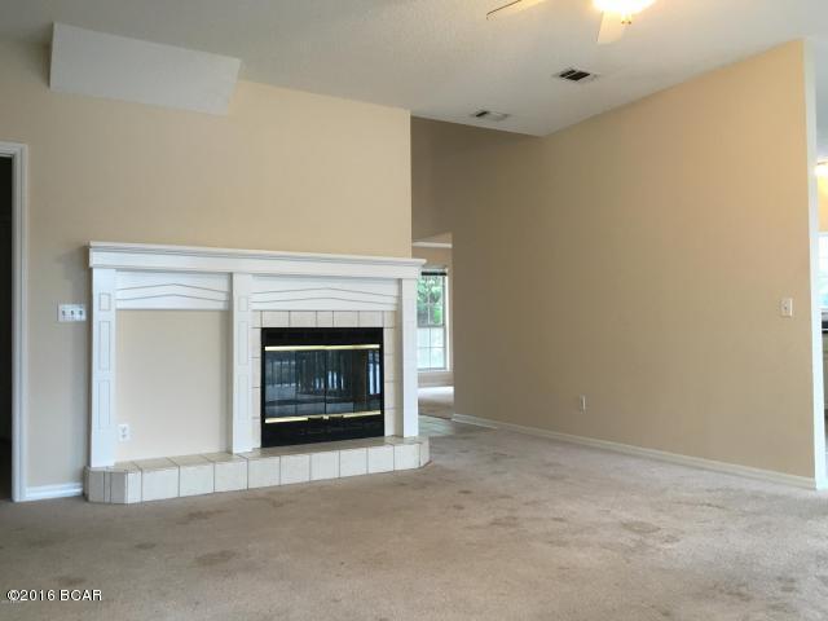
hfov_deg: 61.7
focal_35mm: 29
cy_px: 310
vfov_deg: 48.2
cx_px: 414
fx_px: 694
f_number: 2.2
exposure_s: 1/30
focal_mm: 4.15
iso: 40
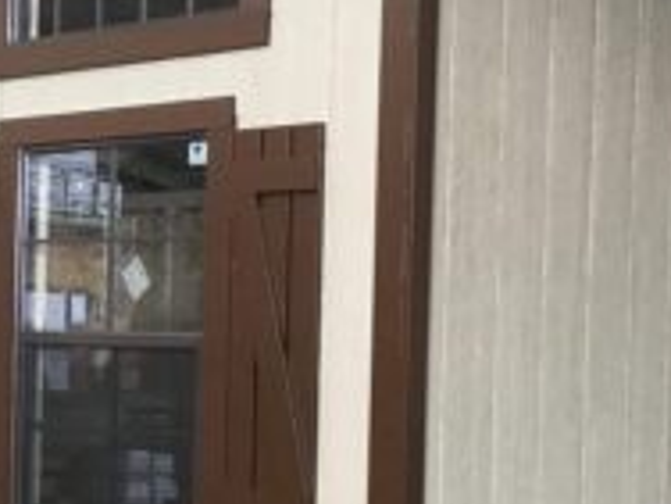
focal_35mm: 84
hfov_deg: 22.8
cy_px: 331
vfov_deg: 17.5
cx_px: 86
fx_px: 1628
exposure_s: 1/30
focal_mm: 3.3
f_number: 2.4
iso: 64
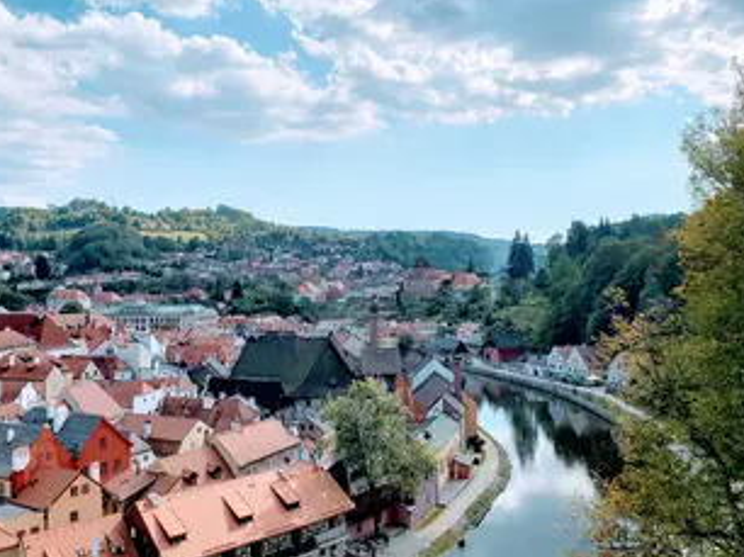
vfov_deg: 41.7
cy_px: 280
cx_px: 396
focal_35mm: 34
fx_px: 730
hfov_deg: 54.0
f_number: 2.4
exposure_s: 1/1019
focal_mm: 4.3
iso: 50
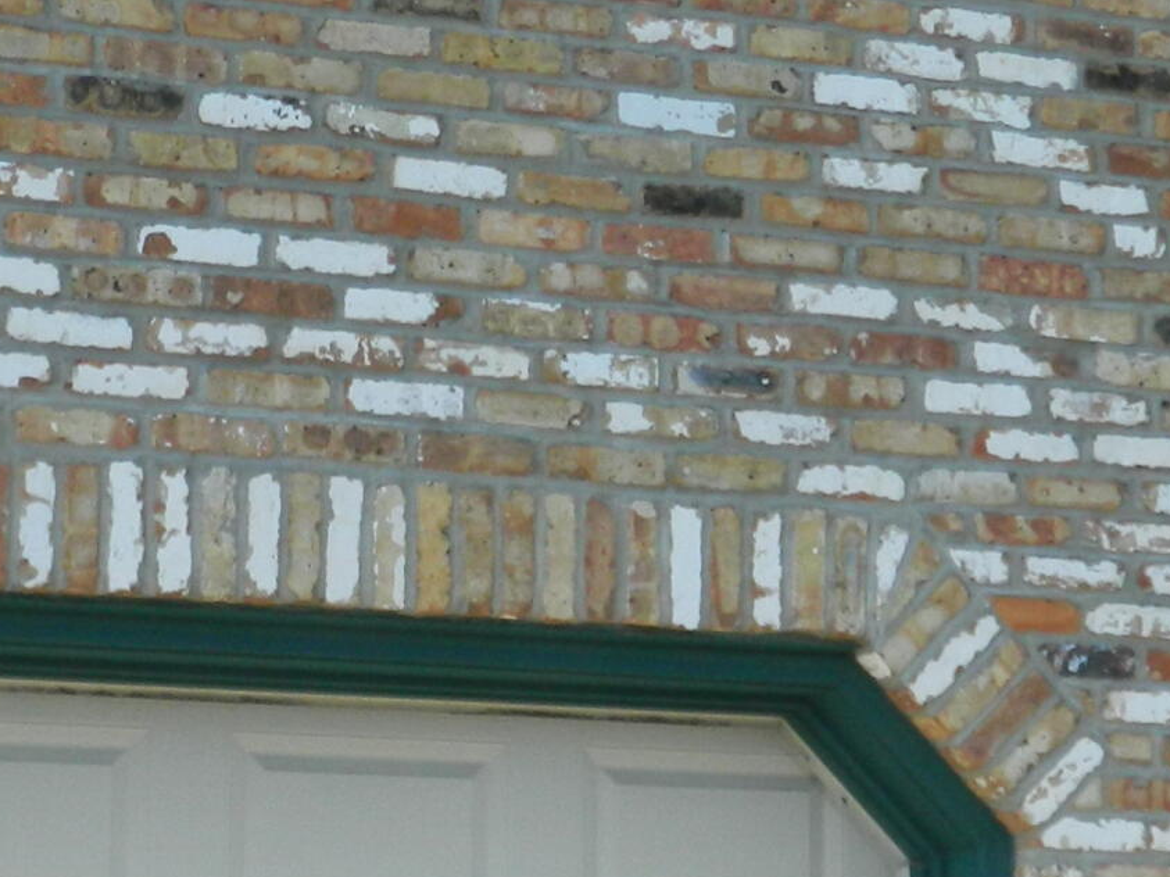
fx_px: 3008
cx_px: 328
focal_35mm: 89
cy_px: 683
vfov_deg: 16.5
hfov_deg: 21.9
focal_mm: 4.5
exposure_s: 1/640
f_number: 3.1
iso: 80
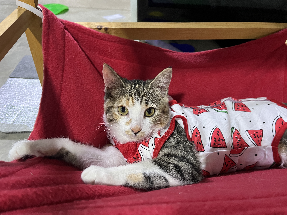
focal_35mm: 26
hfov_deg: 67.3
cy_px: 108
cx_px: 144
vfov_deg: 53.1
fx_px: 216
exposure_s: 1/41
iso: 500
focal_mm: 5.1
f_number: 1.6
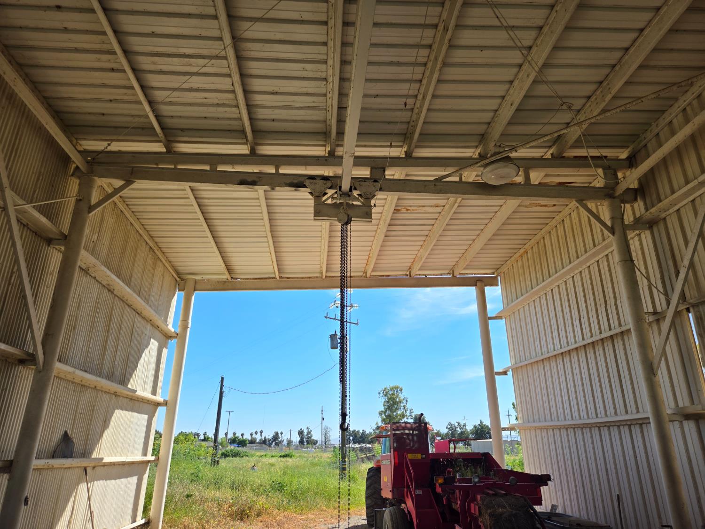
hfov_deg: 73.9
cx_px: 352
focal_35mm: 23
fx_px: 468
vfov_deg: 58.9
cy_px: 264
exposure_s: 1/1399
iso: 25
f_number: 1.8
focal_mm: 5.4
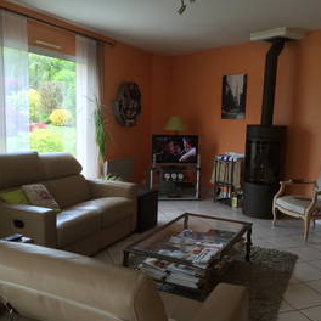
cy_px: 162
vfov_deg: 47.2
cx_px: 158
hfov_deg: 47.2
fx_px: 367
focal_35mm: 35
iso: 40
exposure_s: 1/100
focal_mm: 4.15
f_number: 2.2
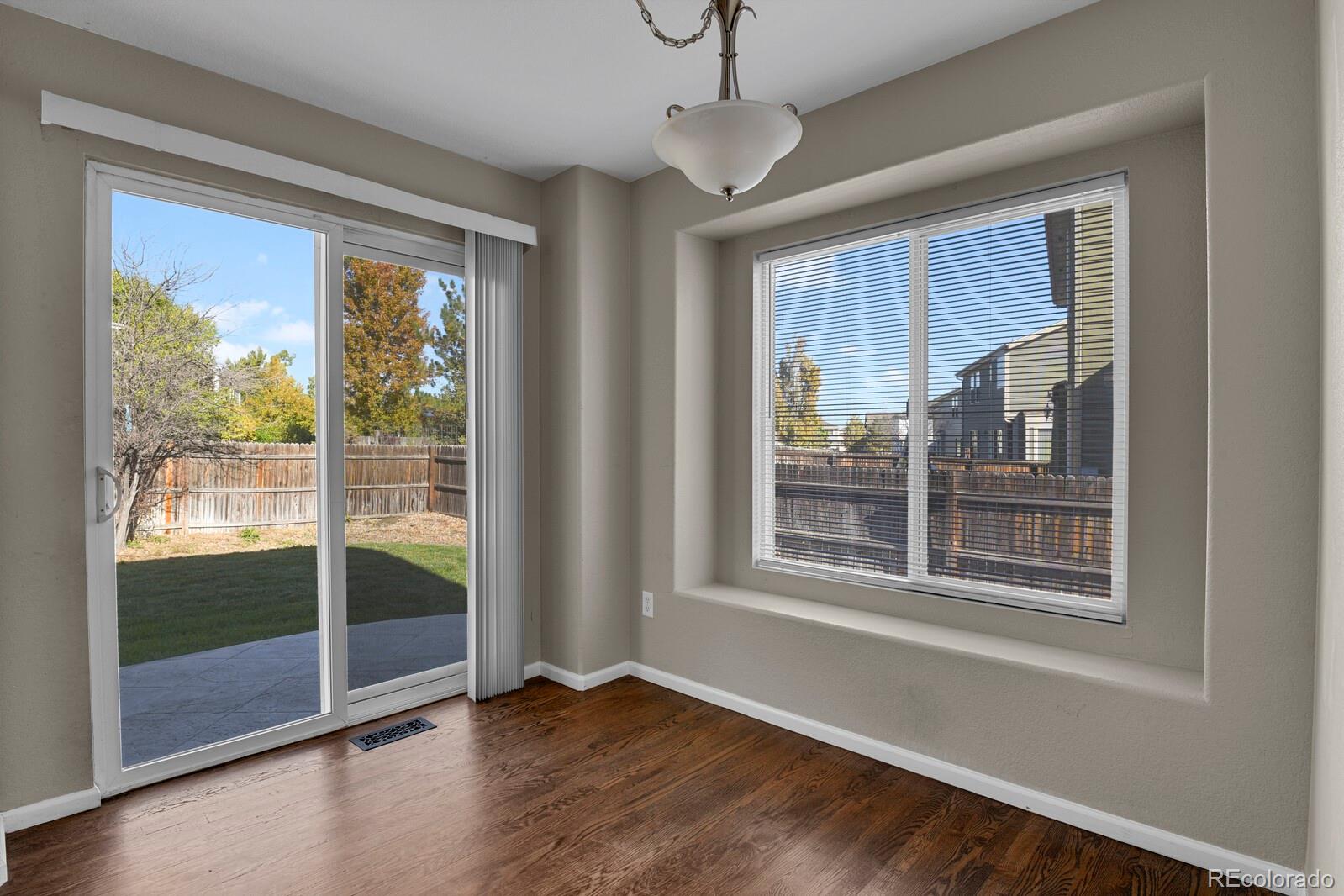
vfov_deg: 70.4
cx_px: 672
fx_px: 635
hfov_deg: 93.3
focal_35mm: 17
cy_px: 448
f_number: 9
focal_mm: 17
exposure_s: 1/2
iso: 250
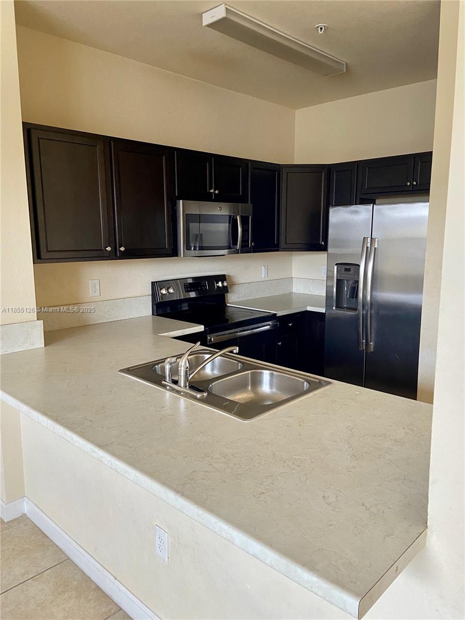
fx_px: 466
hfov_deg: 53.1
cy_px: 310
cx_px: 232
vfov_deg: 67.3
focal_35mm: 26
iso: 200
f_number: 1.8
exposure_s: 1/60
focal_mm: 4.25
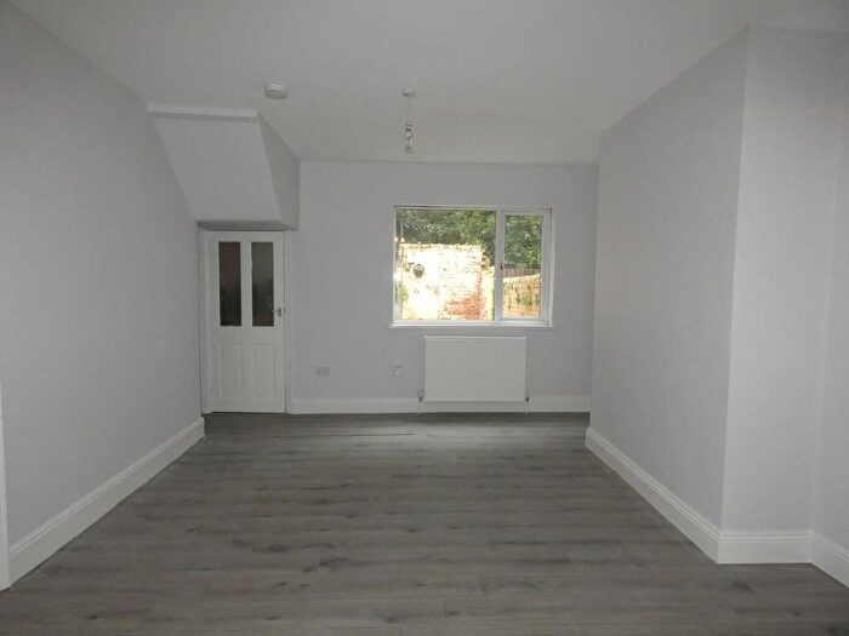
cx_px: 424
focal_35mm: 20
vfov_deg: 66.0
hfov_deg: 81.7
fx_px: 491
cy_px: 318
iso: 640
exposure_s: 1/60
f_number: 2.8
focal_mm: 3.6
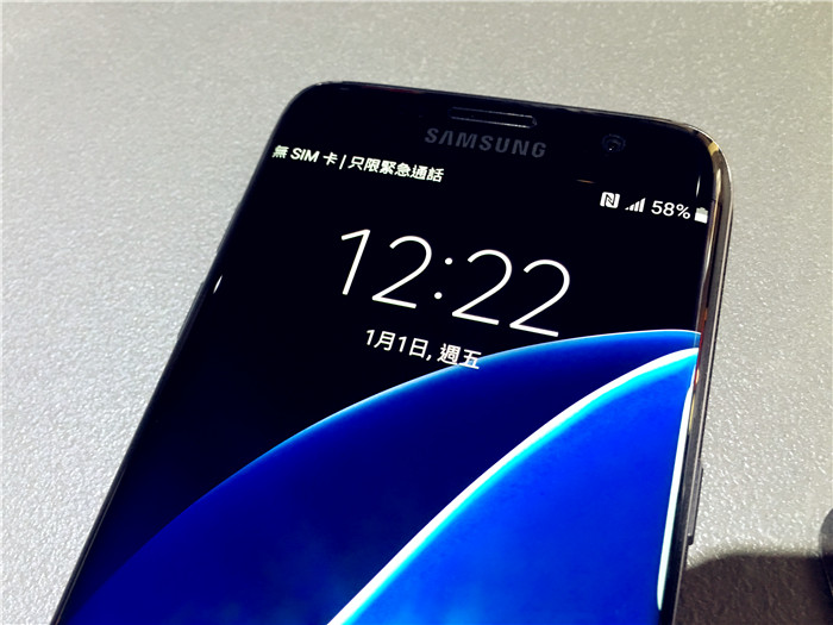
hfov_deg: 61.7
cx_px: 416
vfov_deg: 48.2
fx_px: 698
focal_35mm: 29
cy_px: 312
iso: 100
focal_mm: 4.15
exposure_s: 1/8
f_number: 2.2
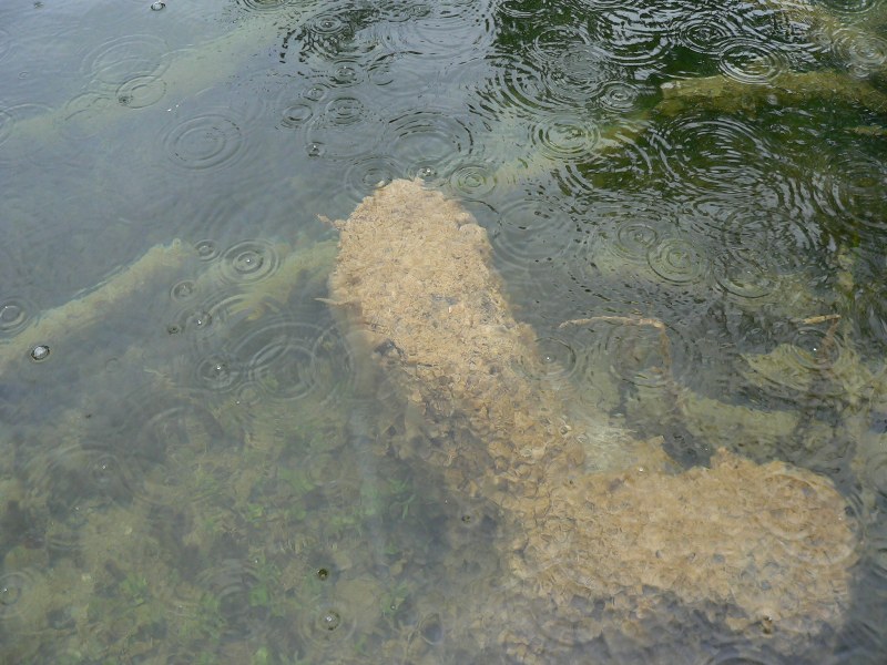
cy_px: 332
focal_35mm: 36
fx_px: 922
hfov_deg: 51.4
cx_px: 444
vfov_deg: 39.7
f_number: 2.8
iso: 80
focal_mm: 6
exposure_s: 1/80
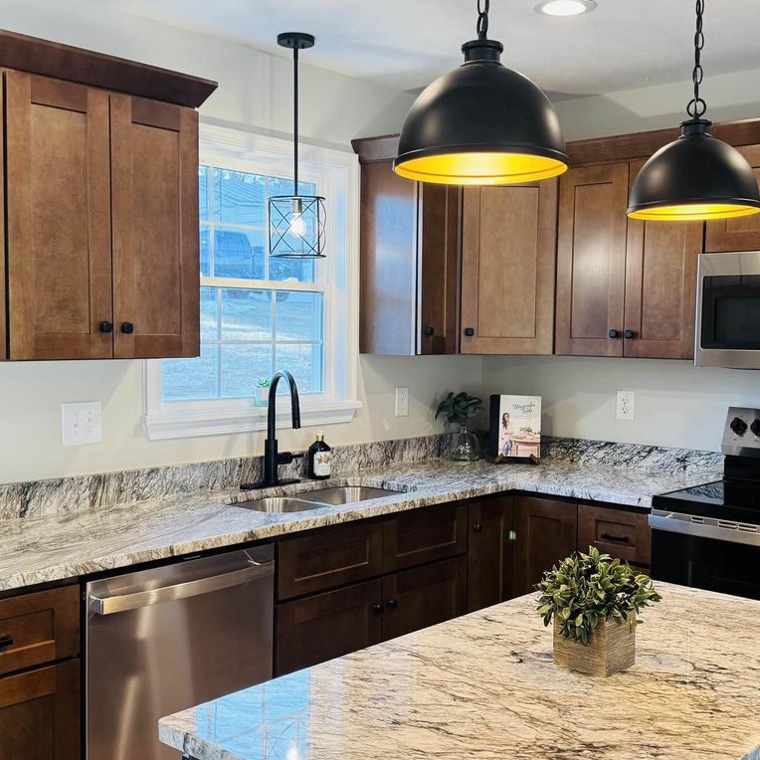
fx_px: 994
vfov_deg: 41.9
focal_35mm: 40
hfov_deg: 41.8
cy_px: 381
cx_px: 400
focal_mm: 6.76
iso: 125
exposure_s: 1/60
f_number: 1.78
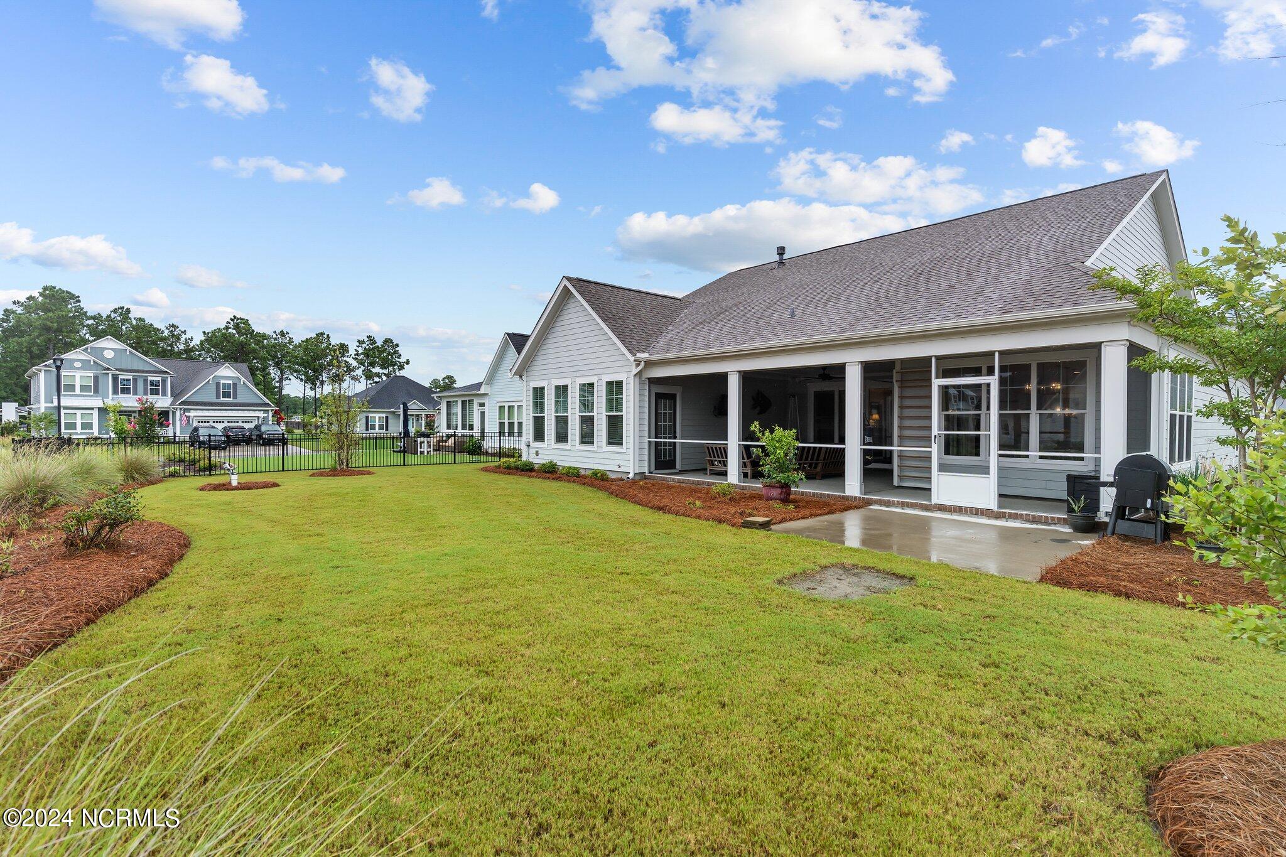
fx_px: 607
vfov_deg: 70.4
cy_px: 428
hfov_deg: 93.3
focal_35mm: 17
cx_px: 643
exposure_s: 1/320
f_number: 5
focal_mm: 17
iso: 200
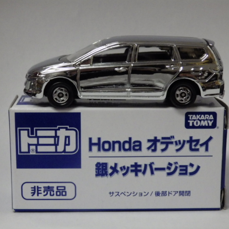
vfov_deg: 20.4
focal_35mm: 85
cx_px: 97
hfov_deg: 20.4
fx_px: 636
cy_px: 115
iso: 640
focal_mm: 12.8
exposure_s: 1/60
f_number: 4.2
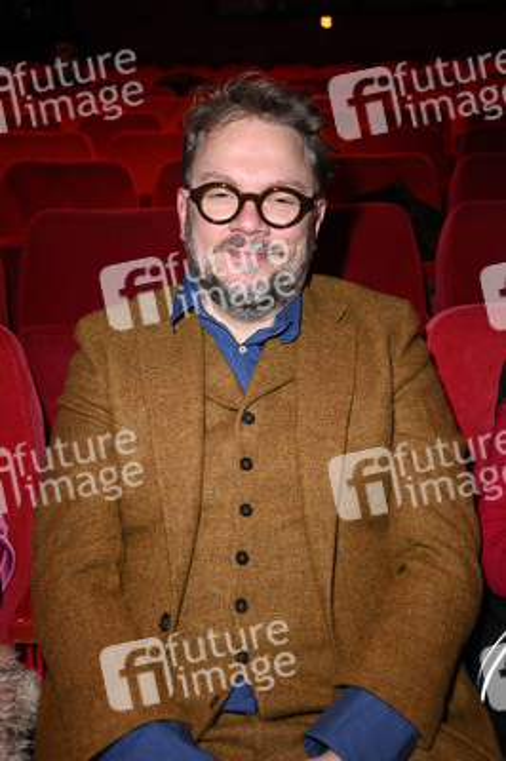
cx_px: 253
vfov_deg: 44.5
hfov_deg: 30.5
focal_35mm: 44
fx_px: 929
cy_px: 380
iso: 5000
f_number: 5.6
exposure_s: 1/125
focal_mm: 44
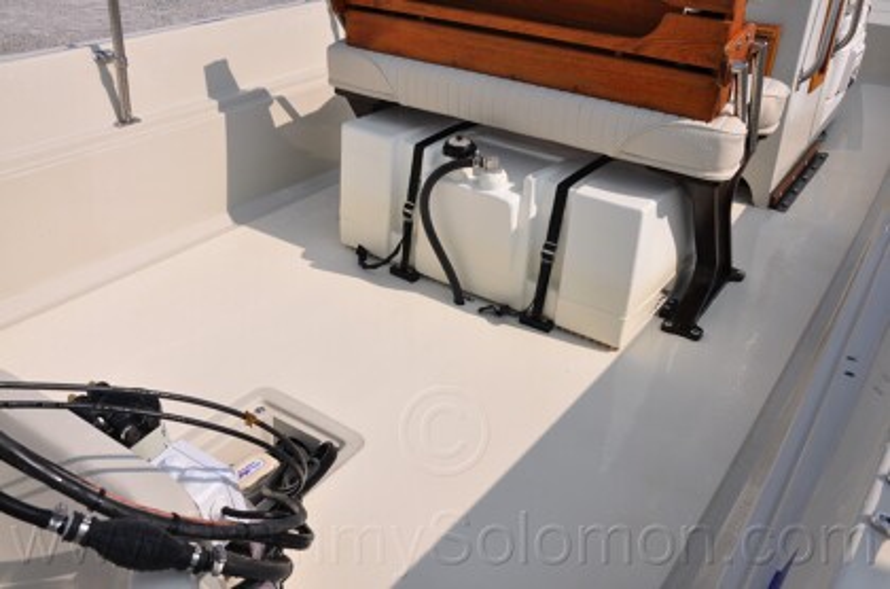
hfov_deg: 59.6
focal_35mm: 32
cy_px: 294
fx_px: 777
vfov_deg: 41.5
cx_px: 445
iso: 200
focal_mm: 21
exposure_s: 1/500
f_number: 11
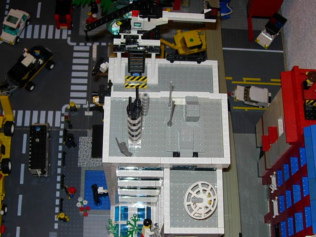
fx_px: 484
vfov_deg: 27.4
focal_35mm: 53
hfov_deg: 36.1
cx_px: 173
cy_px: 160
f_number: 2.8
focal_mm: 7.8
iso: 79
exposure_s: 1/64
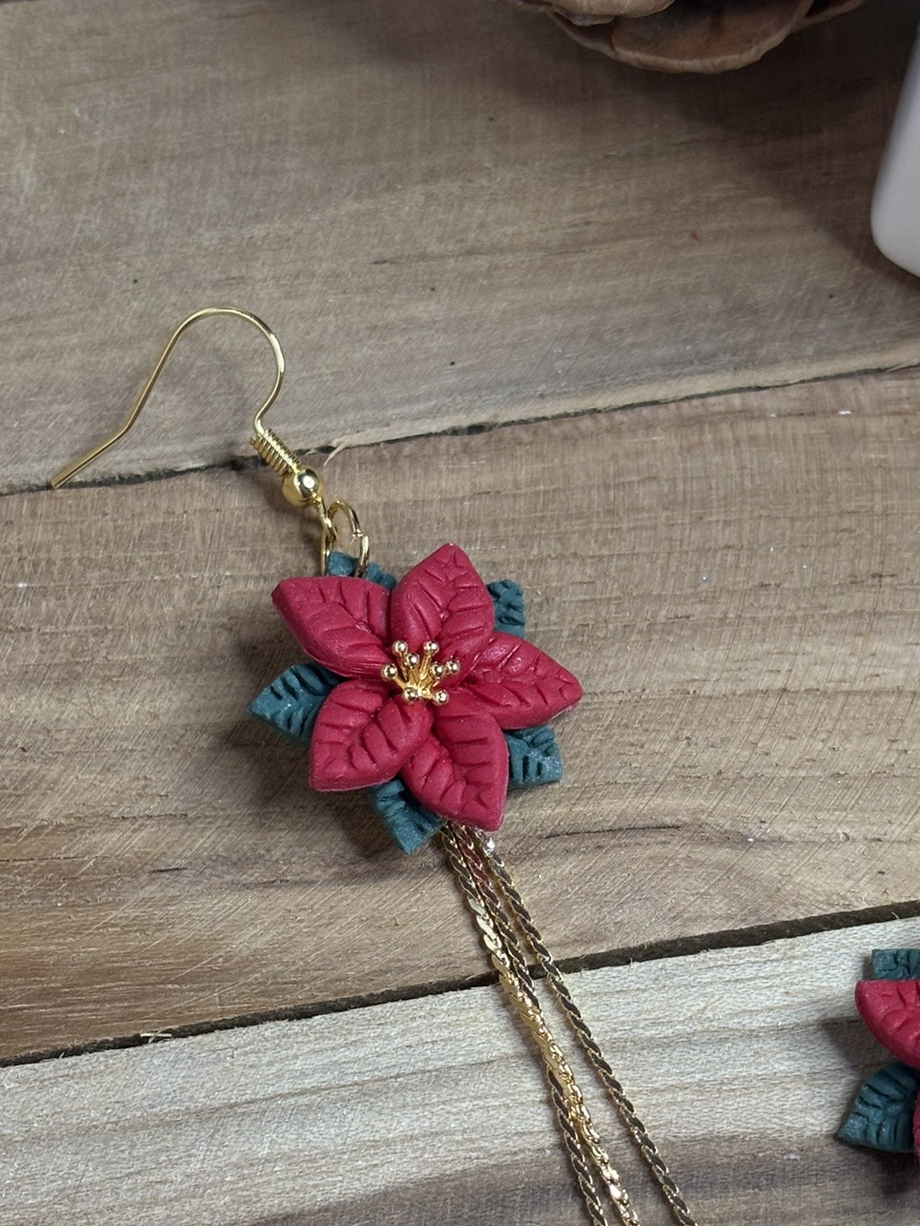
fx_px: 2764
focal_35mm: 78
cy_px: 859
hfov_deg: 18.8
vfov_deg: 24.8
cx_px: 661
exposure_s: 1/50
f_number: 1.6
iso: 64
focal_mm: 5.96
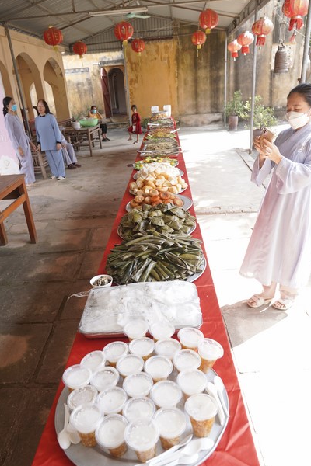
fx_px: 337
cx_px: 154
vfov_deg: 69.3
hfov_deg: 49.6
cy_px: 245
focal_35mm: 26
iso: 200
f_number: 4.5
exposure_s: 1/80
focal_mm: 24
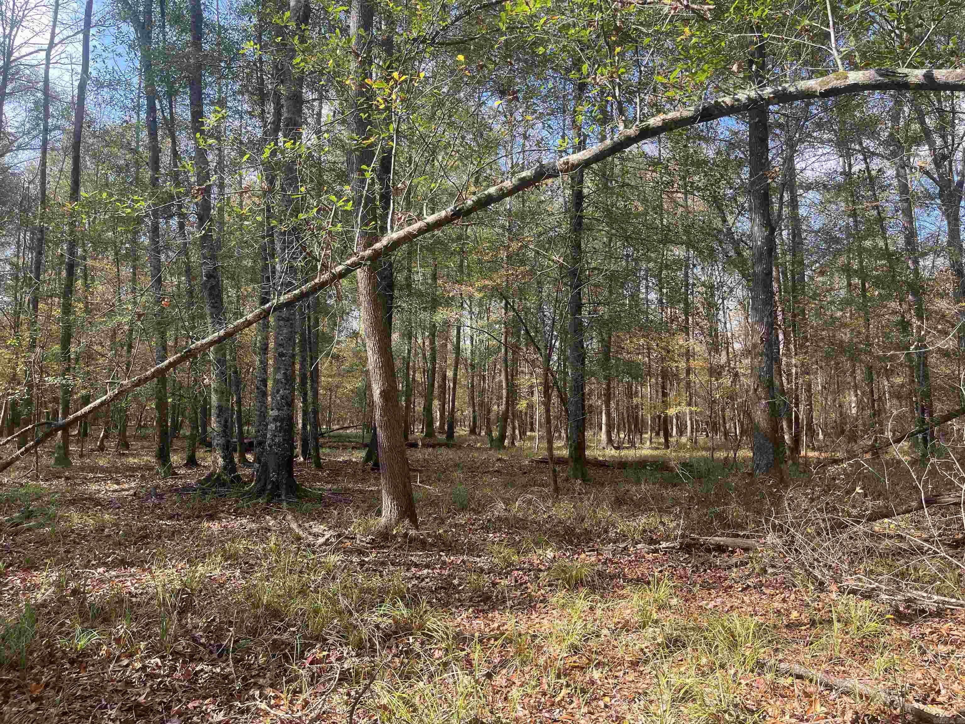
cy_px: 362
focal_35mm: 26
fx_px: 725
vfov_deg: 53.1
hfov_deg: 67.3
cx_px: 482
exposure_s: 1/384
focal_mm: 5.1
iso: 50
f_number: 1.6
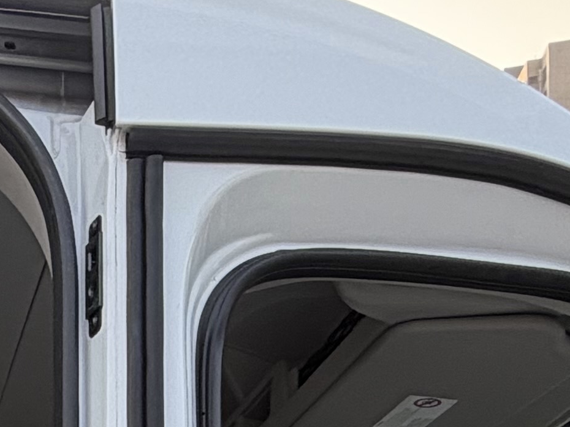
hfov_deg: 20.7
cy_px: 928
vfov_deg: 13.8
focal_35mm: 86
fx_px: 1416
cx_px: -175
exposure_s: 1/168
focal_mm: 2.22
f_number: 2.2
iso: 40
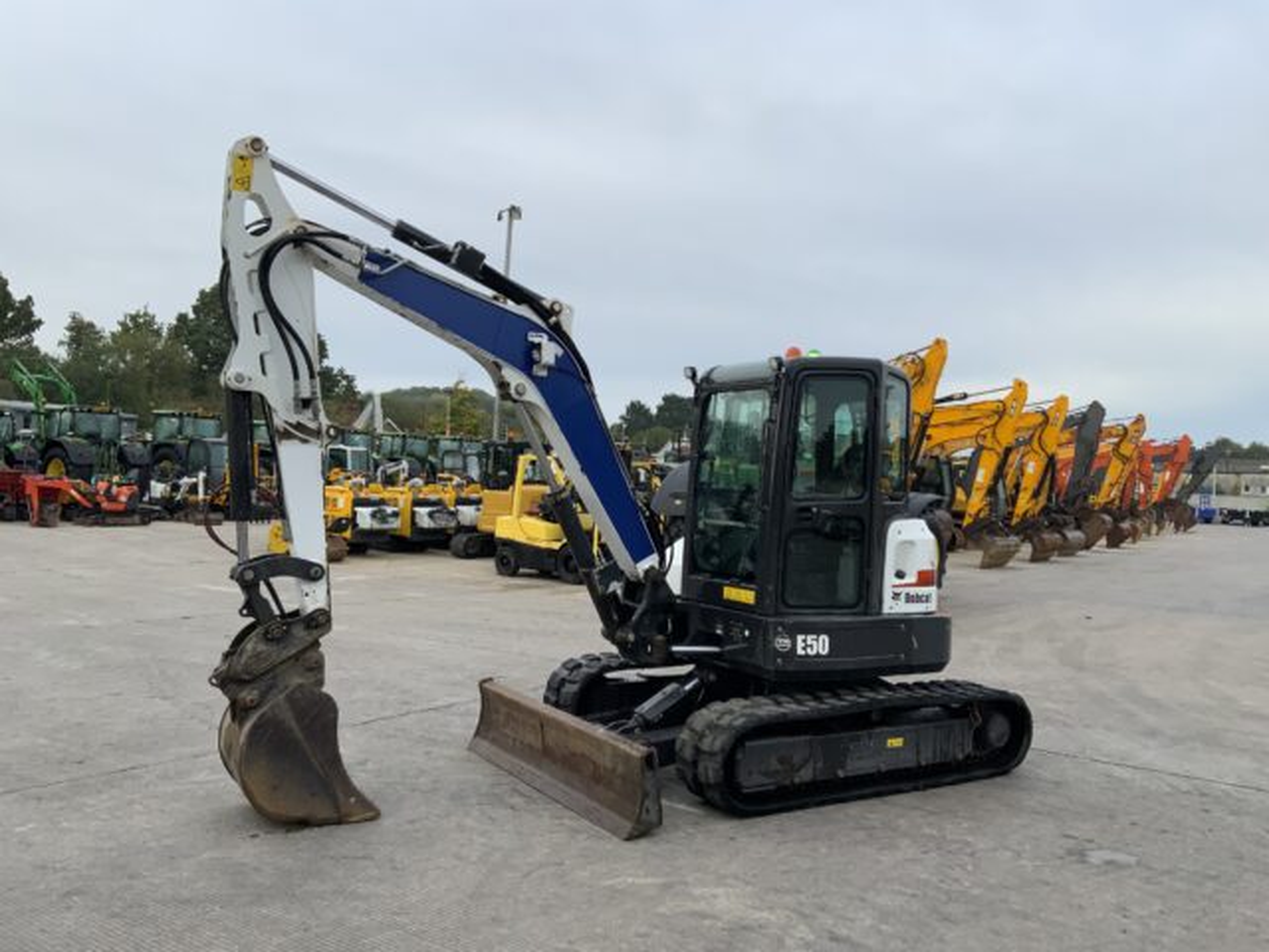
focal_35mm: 29
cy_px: 476
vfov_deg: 48.2
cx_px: 634
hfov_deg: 61.7
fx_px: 1063
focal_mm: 3
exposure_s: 1/691
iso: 16
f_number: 1.8
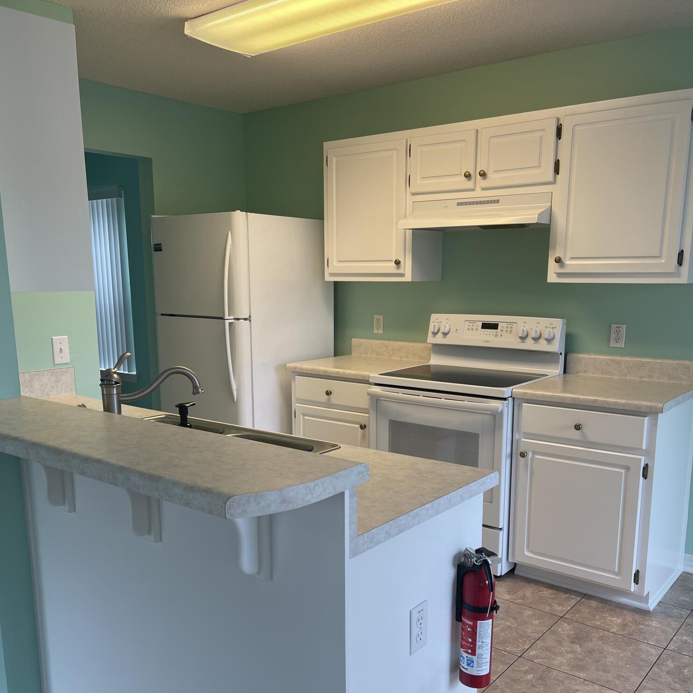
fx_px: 702
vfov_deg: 52.2
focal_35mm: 31
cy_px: 414
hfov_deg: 52.5
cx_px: 343
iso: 40
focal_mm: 5.1
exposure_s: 1/120
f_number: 1.6
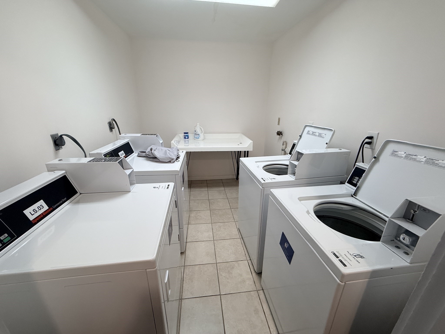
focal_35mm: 14
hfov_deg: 102.1
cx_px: 222
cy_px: 167
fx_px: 180
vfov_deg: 85.7
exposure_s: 1/120
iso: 250
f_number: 2.2
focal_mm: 2.22
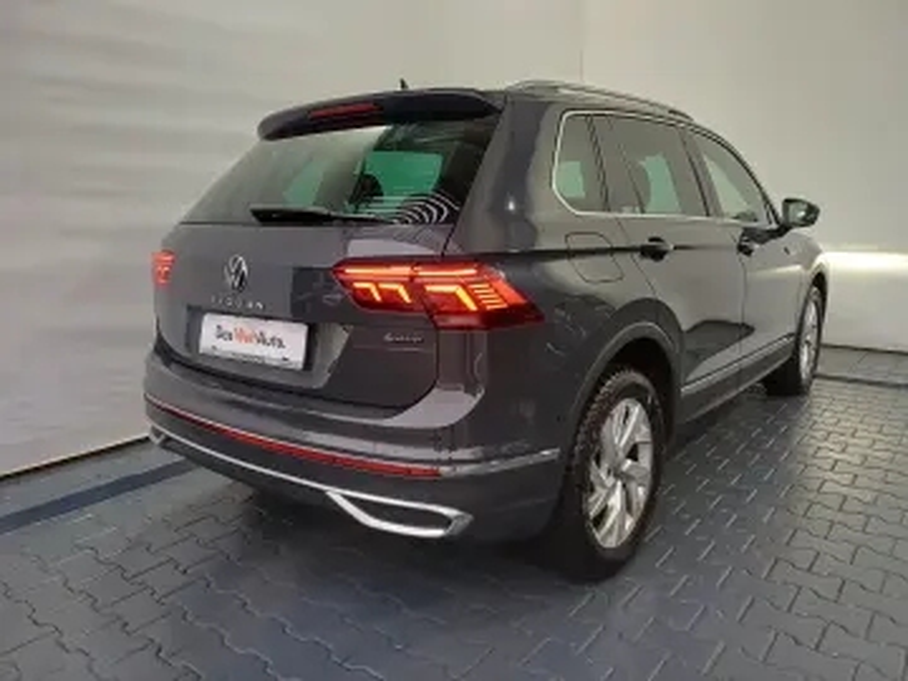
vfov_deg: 54.9
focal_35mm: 25
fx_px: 656
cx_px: 454
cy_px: 340
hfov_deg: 69.4
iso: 125
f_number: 1.8
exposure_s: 1/60
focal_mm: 4.65
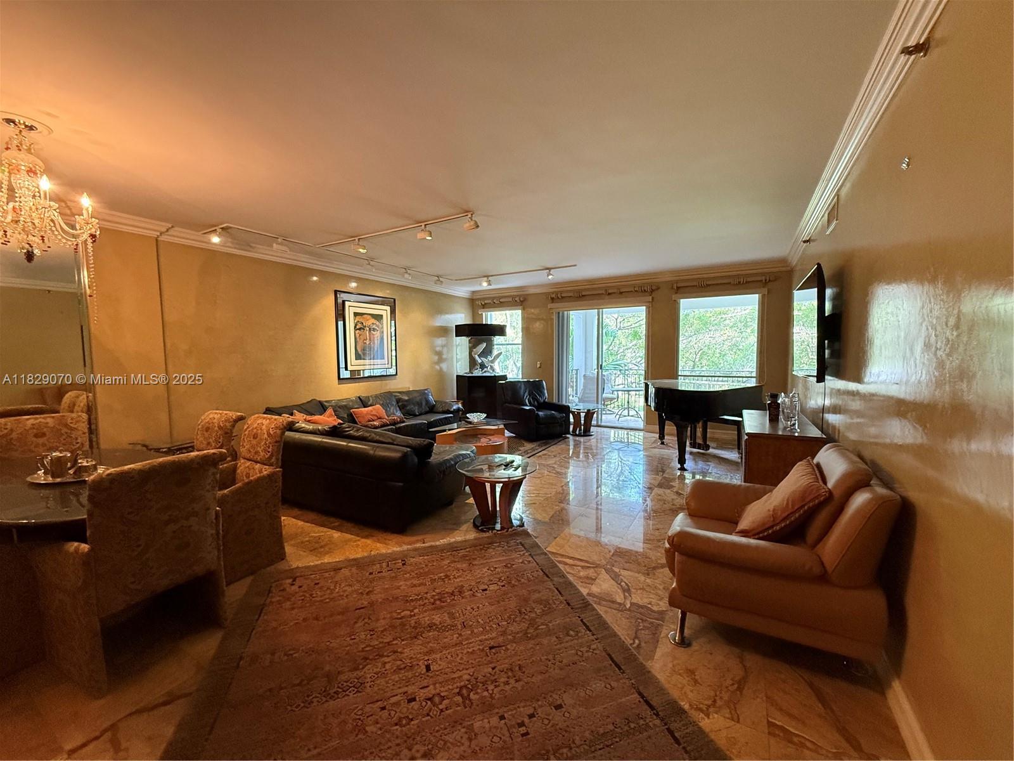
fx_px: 410
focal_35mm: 14
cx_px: 507
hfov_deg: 102.1
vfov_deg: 85.7
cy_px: 380
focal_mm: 2.22
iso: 500
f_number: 2.2
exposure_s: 1/60
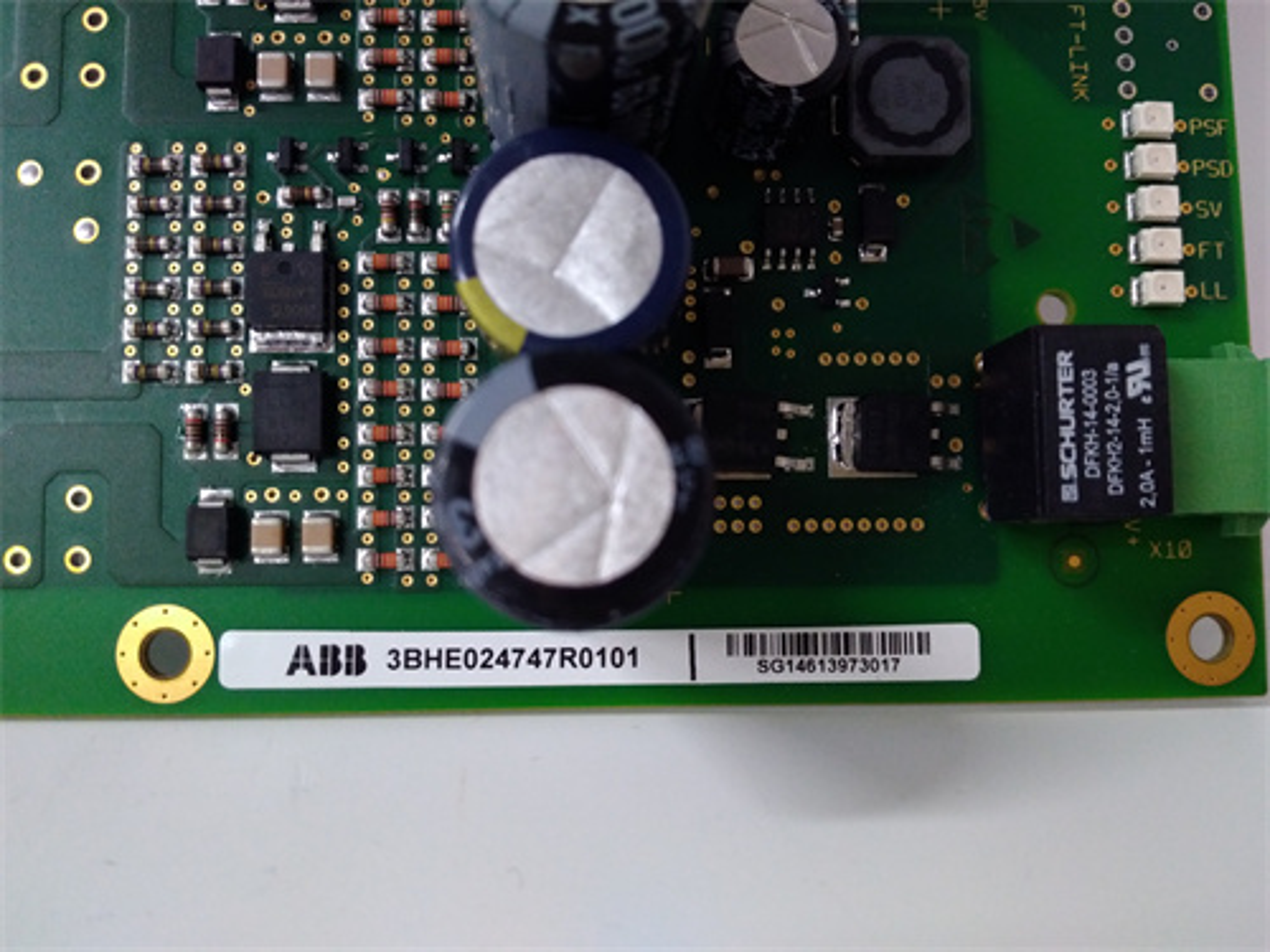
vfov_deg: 51.4
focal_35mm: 27
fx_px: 991
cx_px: 635
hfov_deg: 65.3
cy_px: 476
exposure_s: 1/33
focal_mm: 3.79
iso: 565
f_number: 2
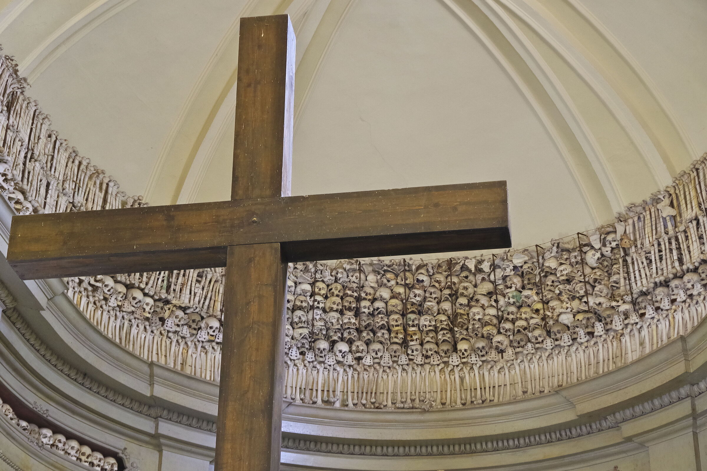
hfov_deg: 25.7
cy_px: 236
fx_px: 1551
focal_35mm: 79
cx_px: 354
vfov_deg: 17.3
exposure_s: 1/10
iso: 1600
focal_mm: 53
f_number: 7.1
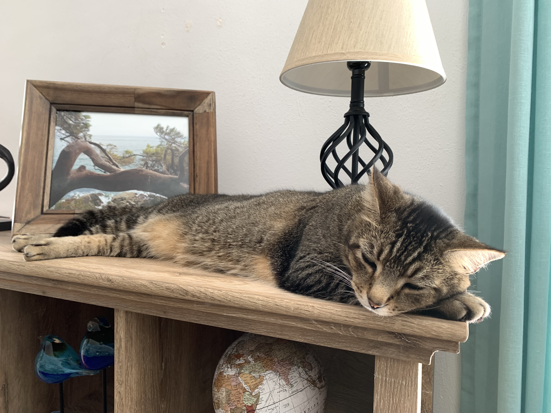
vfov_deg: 53.1
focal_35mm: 26
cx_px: 276
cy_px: 206
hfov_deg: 67.3
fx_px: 414
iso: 125
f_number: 1.8
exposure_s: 1/60
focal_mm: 4.25
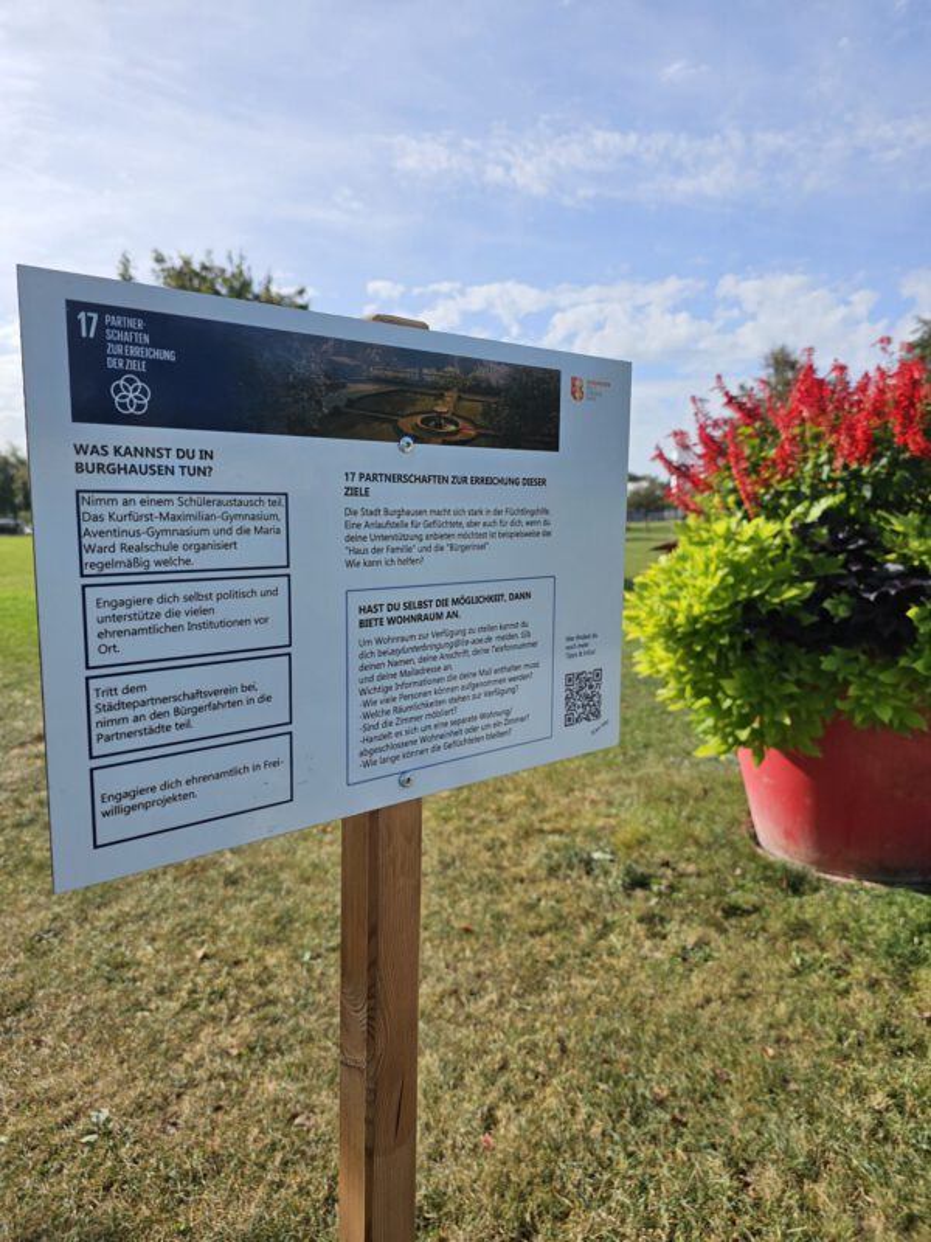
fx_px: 825
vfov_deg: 73.9
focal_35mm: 23
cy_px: 621
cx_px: 466
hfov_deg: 58.9
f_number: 1.7
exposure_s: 1/1307
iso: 16
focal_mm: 6.3
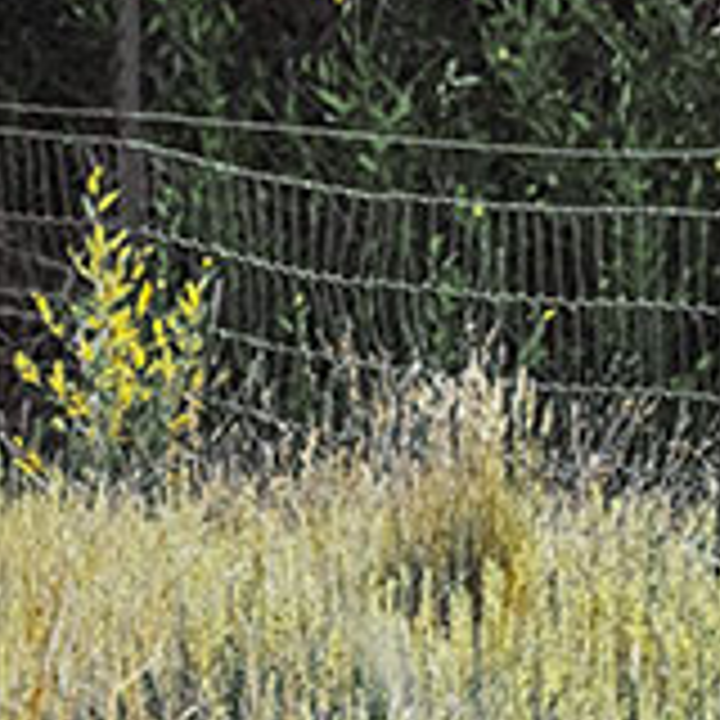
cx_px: 896
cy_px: 70
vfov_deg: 2.2
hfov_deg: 2.2
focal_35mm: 794
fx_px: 18684
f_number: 10
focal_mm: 300
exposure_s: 1/1600
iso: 2500
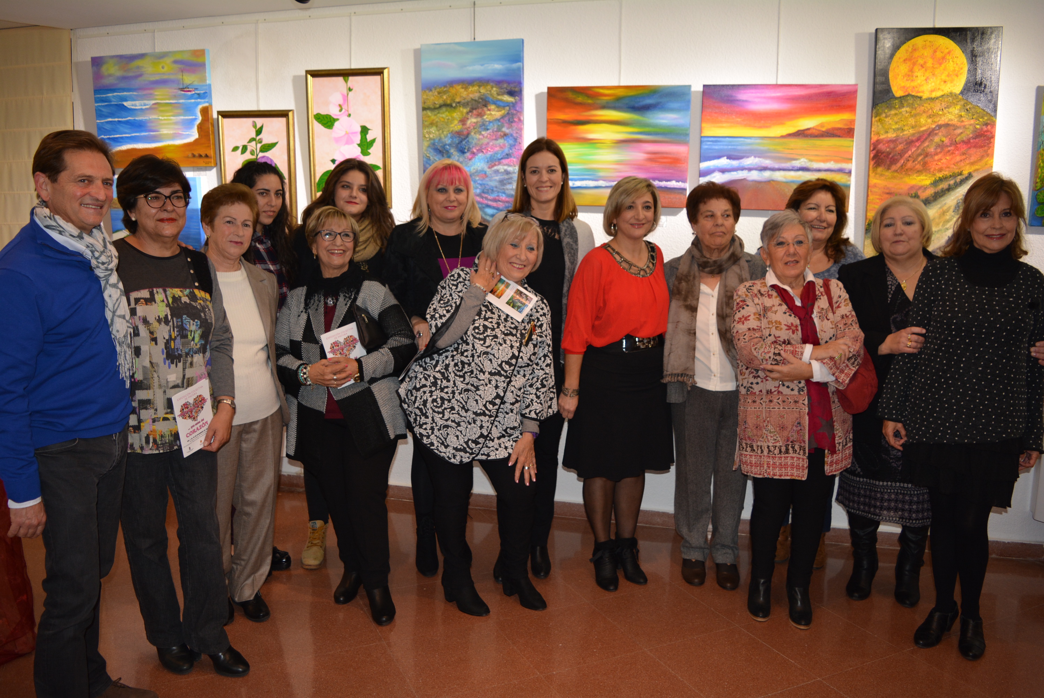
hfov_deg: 67.3
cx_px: 522
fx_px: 784
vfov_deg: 48.0
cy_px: 349
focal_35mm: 27
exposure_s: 1/60
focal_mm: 18
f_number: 3.5
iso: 400
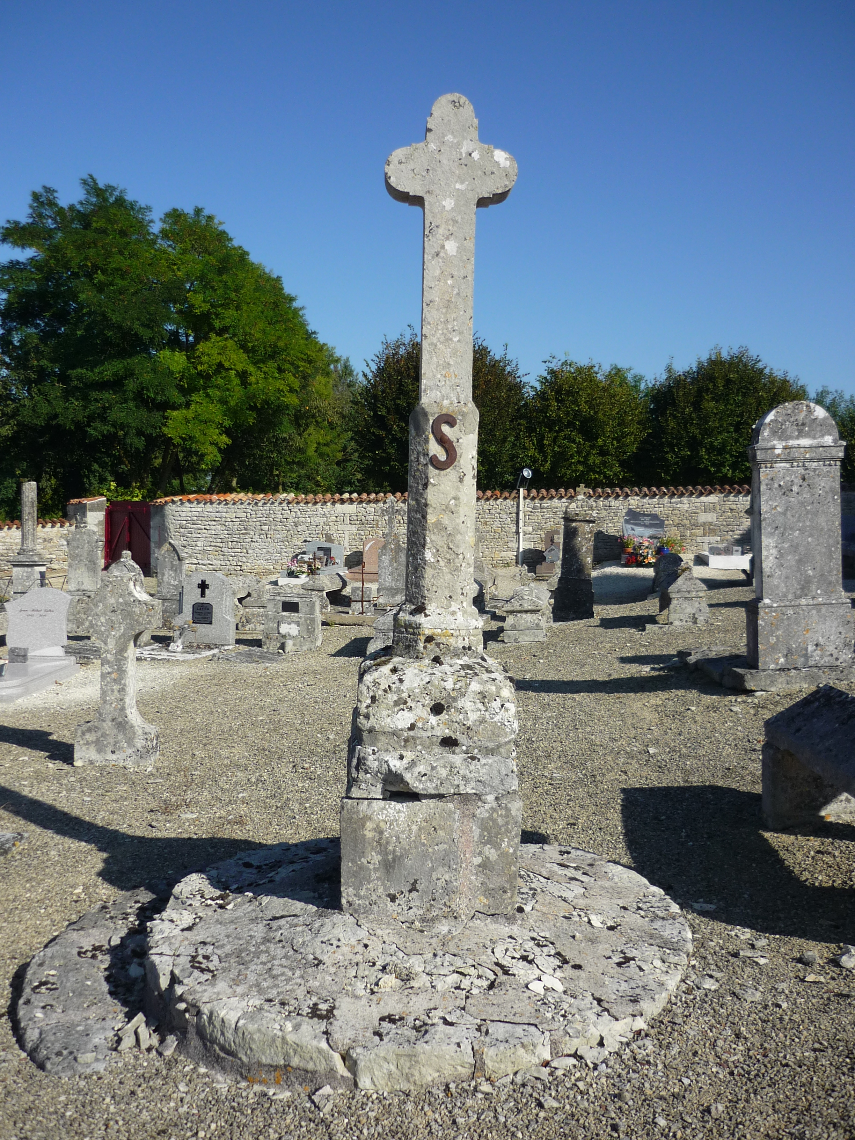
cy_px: 570
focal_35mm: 33
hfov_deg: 42.9
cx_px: 428
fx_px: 1087
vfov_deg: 55.4
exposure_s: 1/250
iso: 100
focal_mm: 5.5
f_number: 8
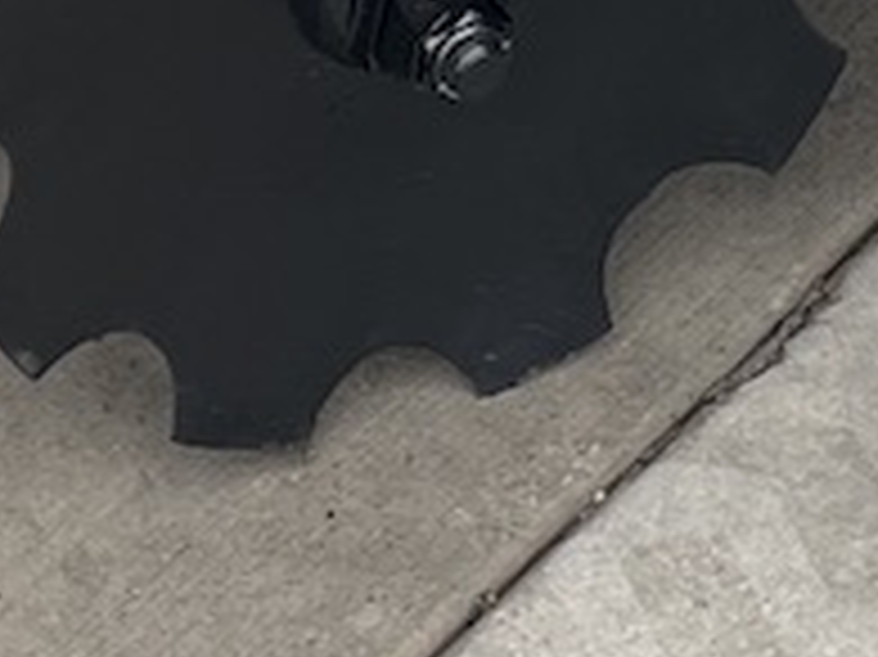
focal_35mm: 192
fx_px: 4867
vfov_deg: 7.5
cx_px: 937
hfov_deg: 10.2
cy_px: -612
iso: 32
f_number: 1.6
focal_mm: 4.2
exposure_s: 1/332
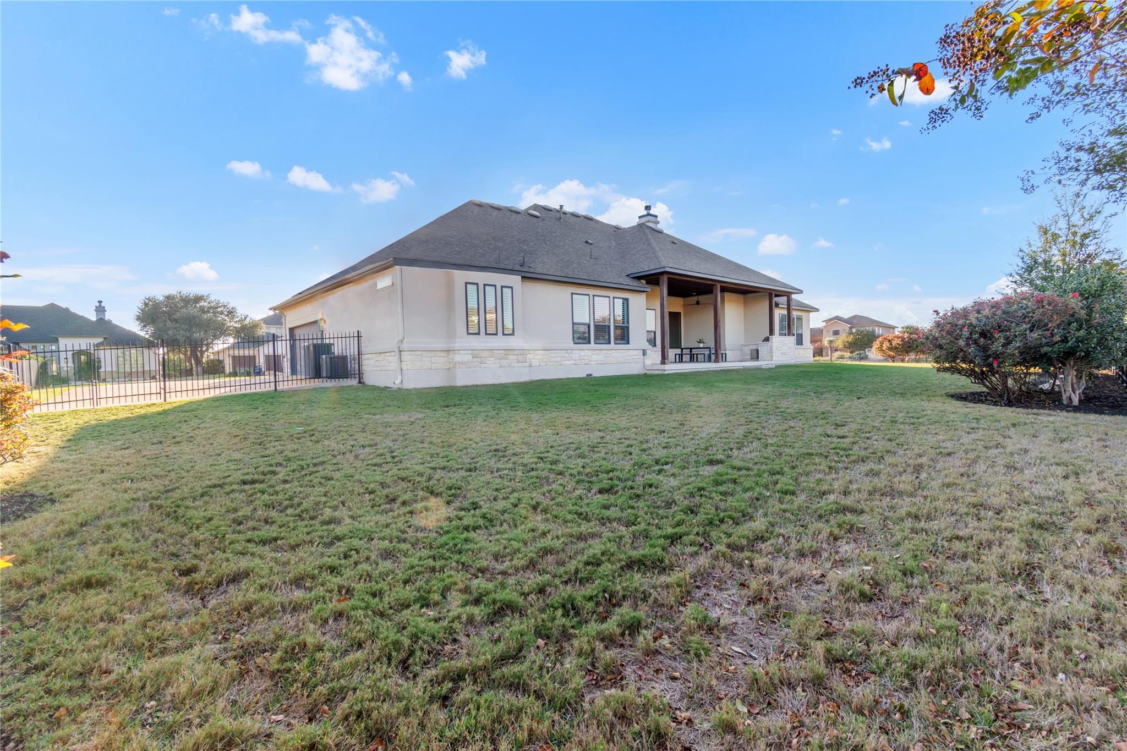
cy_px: 376
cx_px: 564
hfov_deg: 100.4
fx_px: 470
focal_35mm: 15
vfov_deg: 77.3
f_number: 9
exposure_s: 1/80
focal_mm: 10
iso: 125
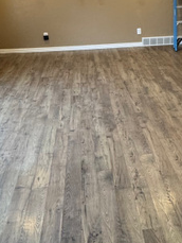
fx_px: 329
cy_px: 55
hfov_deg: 30.5
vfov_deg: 39.1
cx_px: 133
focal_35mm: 47
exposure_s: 1/60
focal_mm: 2.22
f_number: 2.2
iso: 320
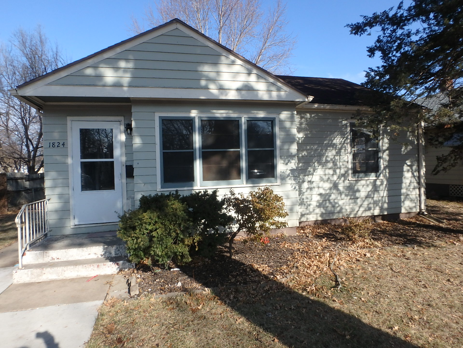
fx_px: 281
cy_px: 174
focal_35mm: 21
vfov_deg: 63.4
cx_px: 232
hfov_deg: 79.0
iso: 125
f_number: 3.5
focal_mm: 3.7
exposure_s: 1/800
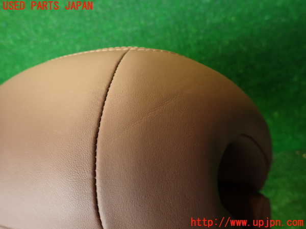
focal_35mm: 25
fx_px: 221
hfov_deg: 69.4
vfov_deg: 54.9
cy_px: 114
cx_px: 153
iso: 200
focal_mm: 4.5
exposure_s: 1/60
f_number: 2
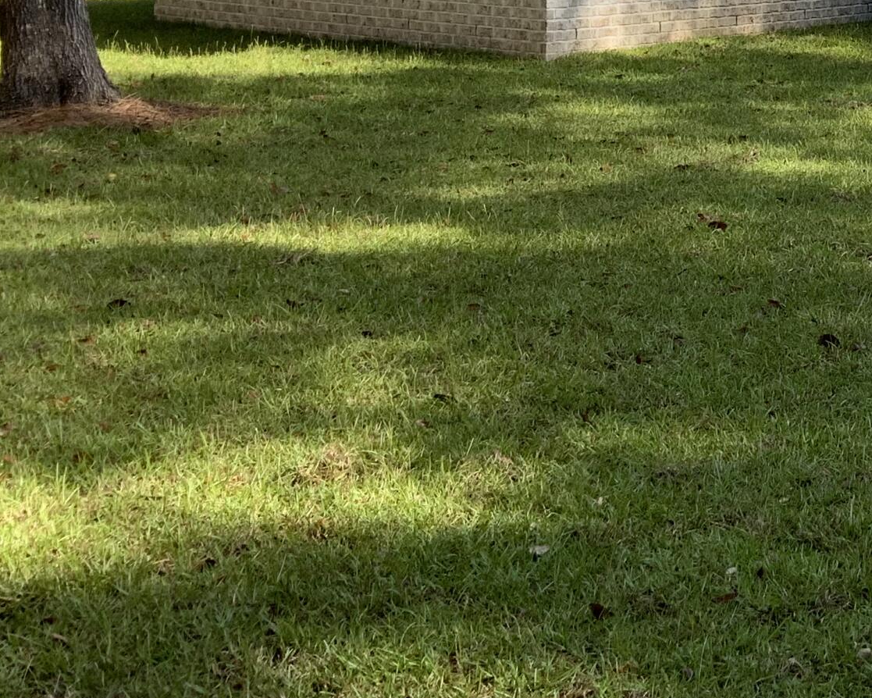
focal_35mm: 76
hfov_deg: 22.8
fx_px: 1962
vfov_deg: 19.2
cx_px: 1084
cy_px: -98
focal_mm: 3
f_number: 1.8
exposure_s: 1/759
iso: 16
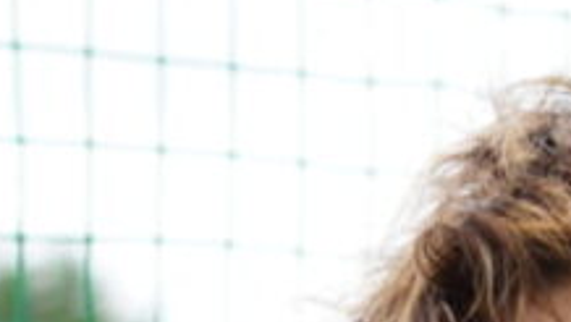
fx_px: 7818
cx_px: 673
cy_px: 882
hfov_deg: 4.2
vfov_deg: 2.3
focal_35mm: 516
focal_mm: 70
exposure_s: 1/160
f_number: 4.5
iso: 125
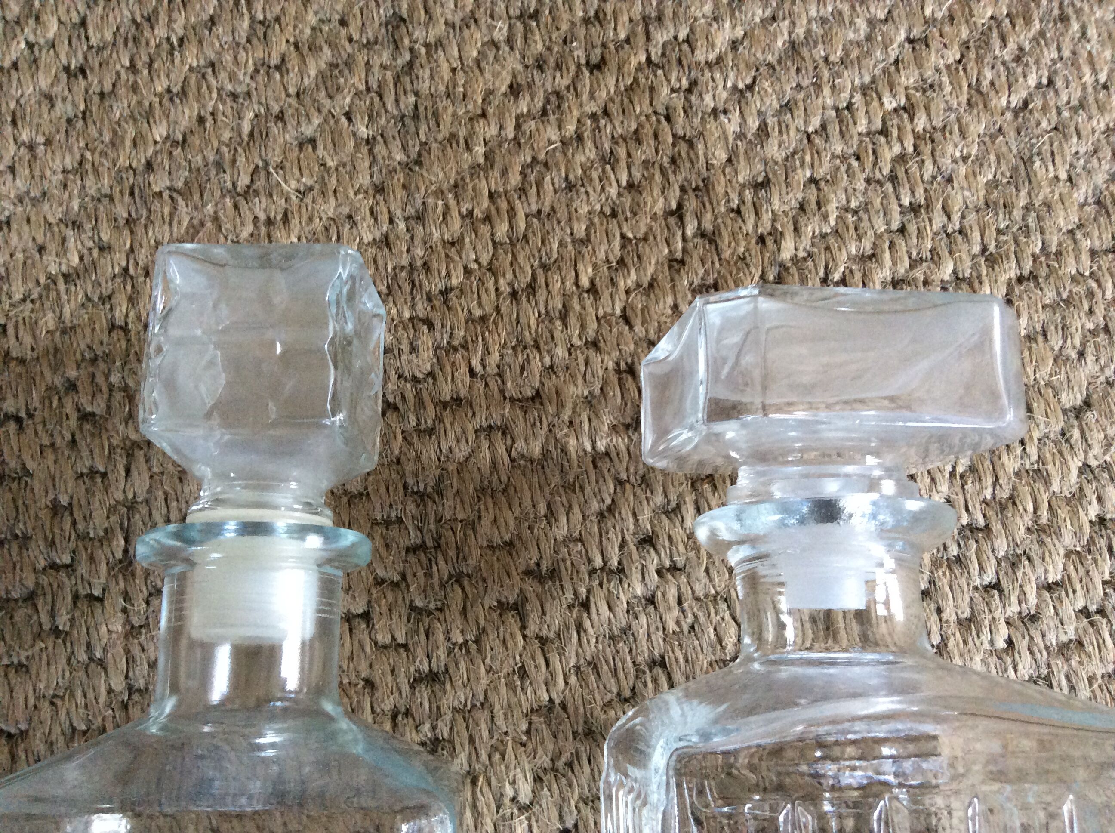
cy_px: 416
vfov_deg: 44.1
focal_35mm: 32
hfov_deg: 56.9
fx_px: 1029
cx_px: 558
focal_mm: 3.3
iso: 160
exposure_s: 1/25
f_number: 2.4
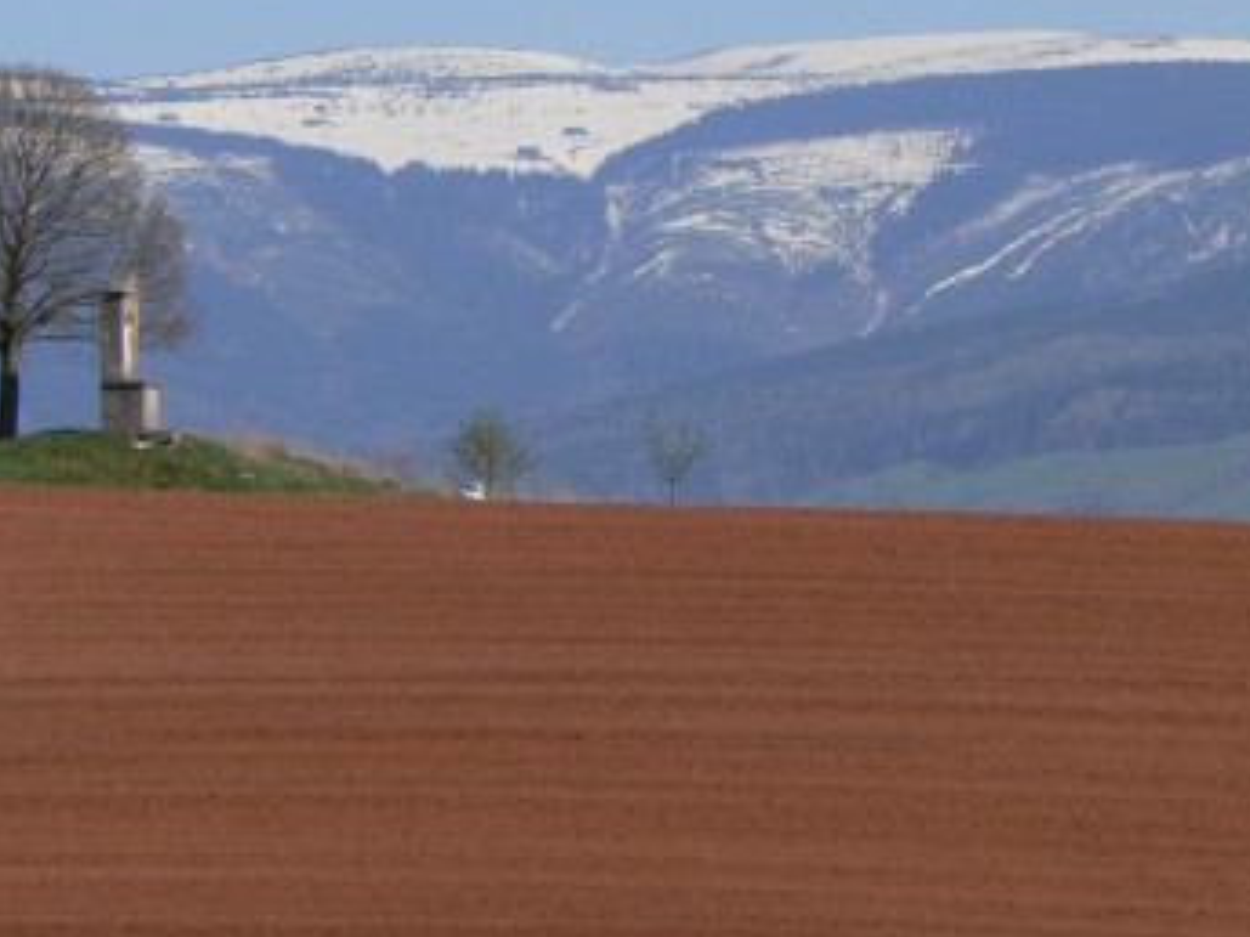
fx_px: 13898
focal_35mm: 385
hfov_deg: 5.1
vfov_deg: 3.9
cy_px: 345
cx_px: 379
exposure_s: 1/500
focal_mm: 44
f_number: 8
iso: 80
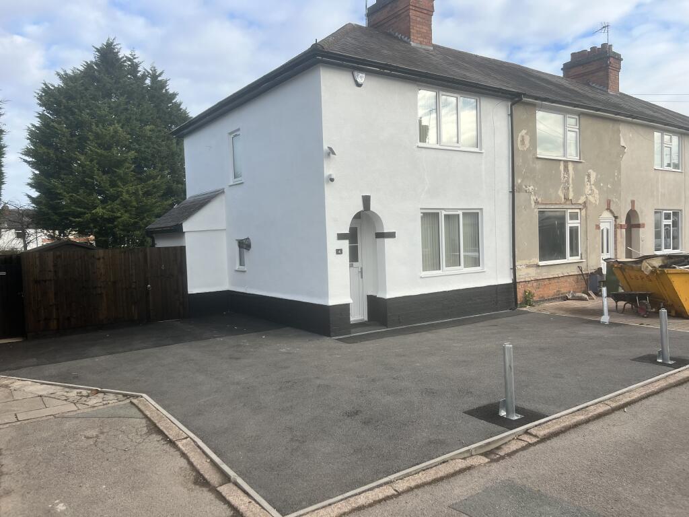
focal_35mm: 26
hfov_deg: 67.3
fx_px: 518
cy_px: 258
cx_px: 344
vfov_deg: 53.1
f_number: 1.5
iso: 50
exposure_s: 1/1645
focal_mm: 5.7
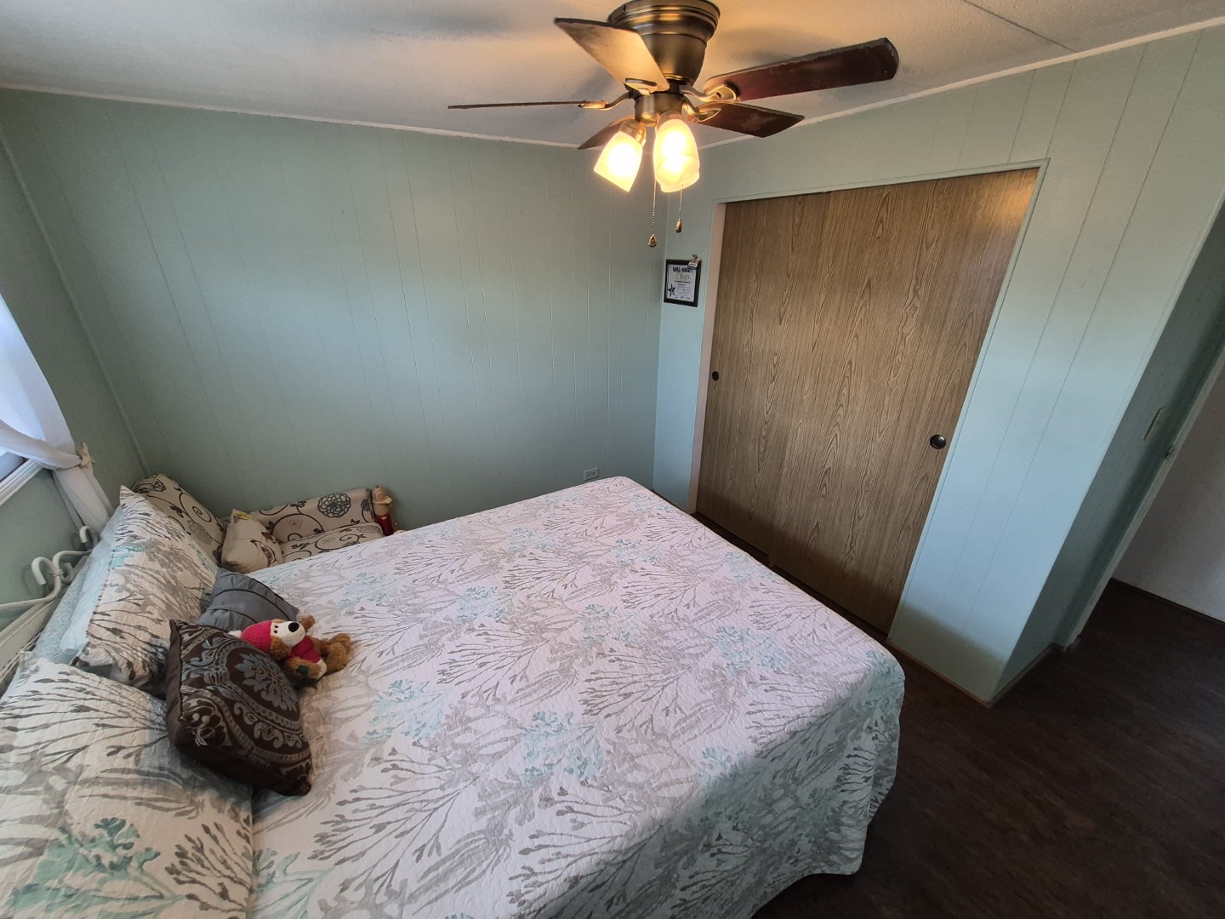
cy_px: 460
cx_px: 612
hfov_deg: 106.2
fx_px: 460
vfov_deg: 89.9
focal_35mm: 13
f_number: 2.2
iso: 200
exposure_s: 1/60
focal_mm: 1.74
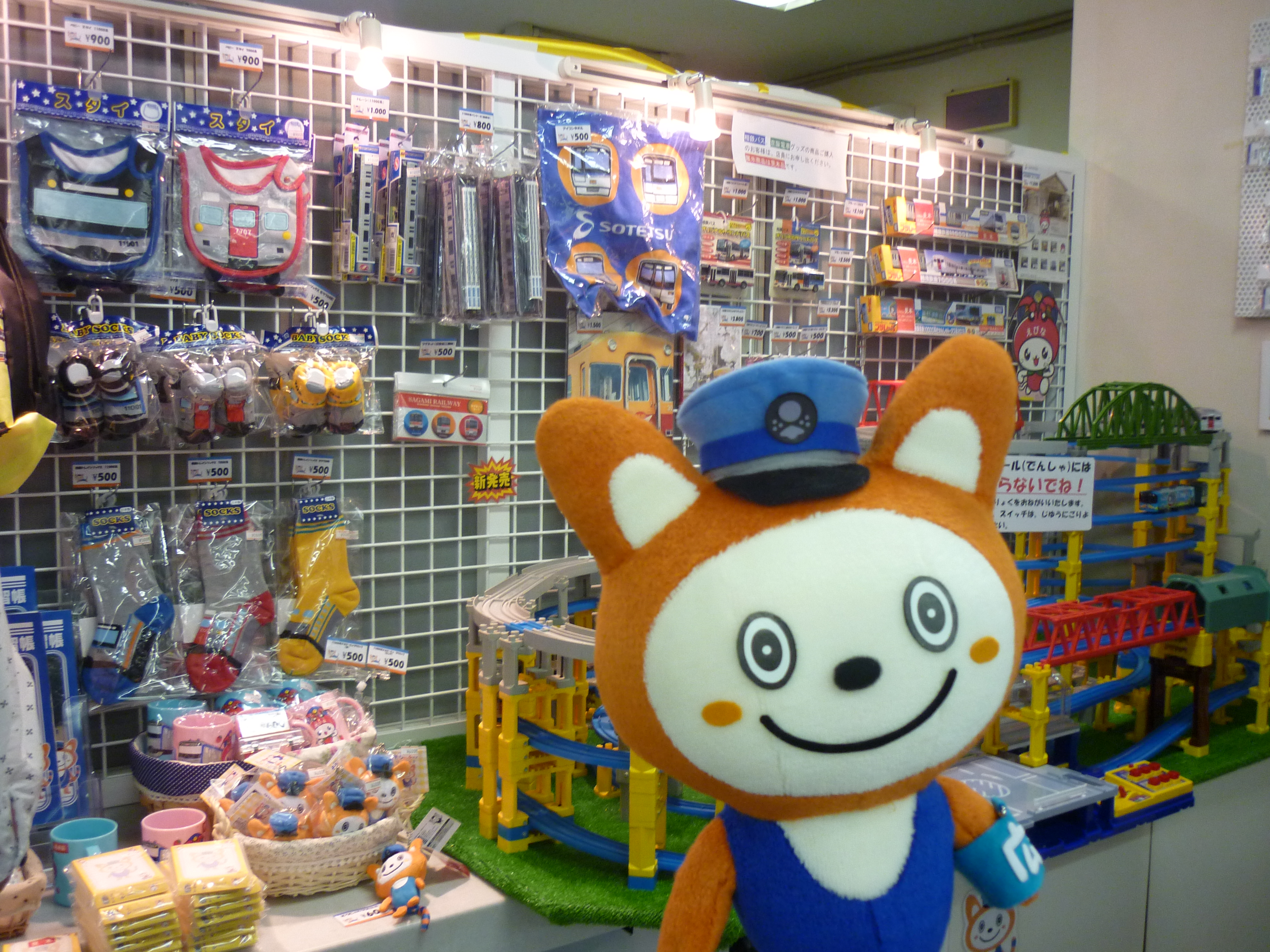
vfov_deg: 42.9
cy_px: 476
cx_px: 635
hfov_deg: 55.4
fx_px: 1211
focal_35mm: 33
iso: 200
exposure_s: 1/30
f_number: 2.8
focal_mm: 5.5
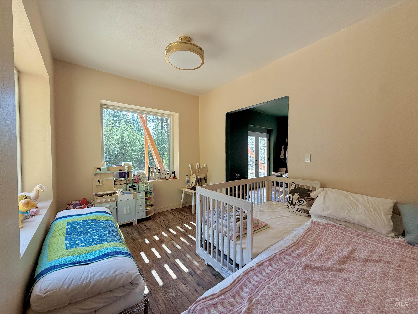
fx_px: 169
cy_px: 157
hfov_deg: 102.1
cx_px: 209
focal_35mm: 14
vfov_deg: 85.7
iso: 160
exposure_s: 1/99
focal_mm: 2.22
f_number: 2.2
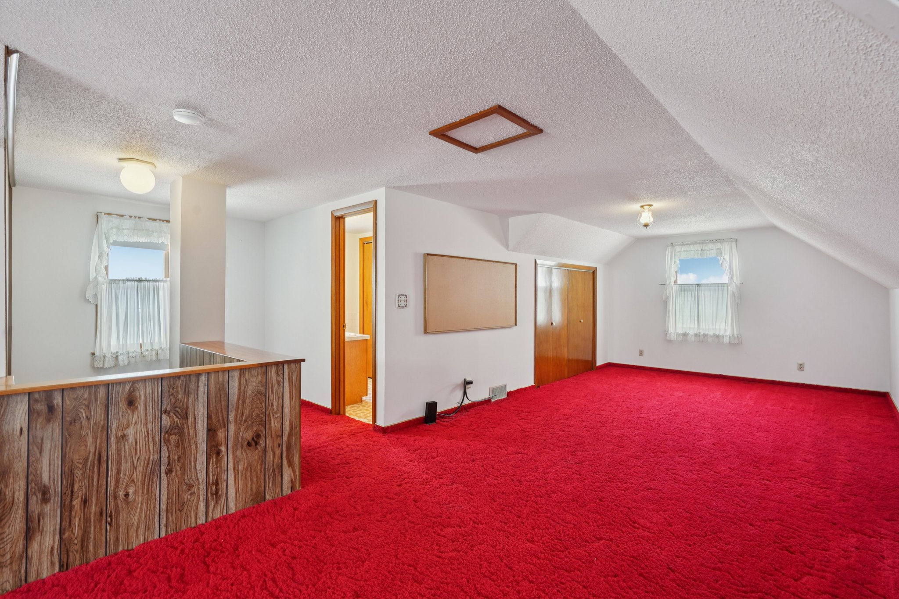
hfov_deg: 96.7
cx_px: 450
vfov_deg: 73.7
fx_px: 399
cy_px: 300
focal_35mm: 16
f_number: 8
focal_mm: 16
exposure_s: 1/5
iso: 400
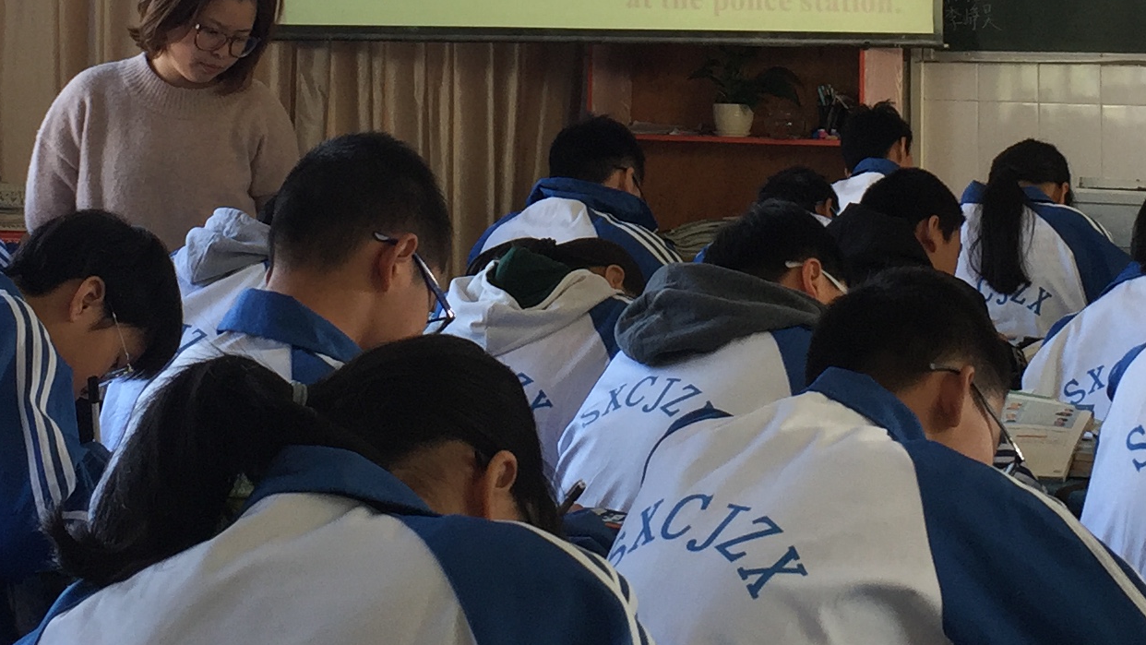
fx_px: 2522
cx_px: 668
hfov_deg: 25.6
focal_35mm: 83
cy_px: -156
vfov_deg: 14.1
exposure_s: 1/50
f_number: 2.2
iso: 40
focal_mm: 4.15
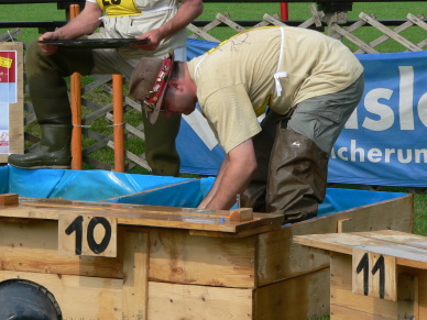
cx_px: 283
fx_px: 2467
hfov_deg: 9.9
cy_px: 139
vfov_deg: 7.4
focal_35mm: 200
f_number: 4
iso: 80
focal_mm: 23.5
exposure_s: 1/250
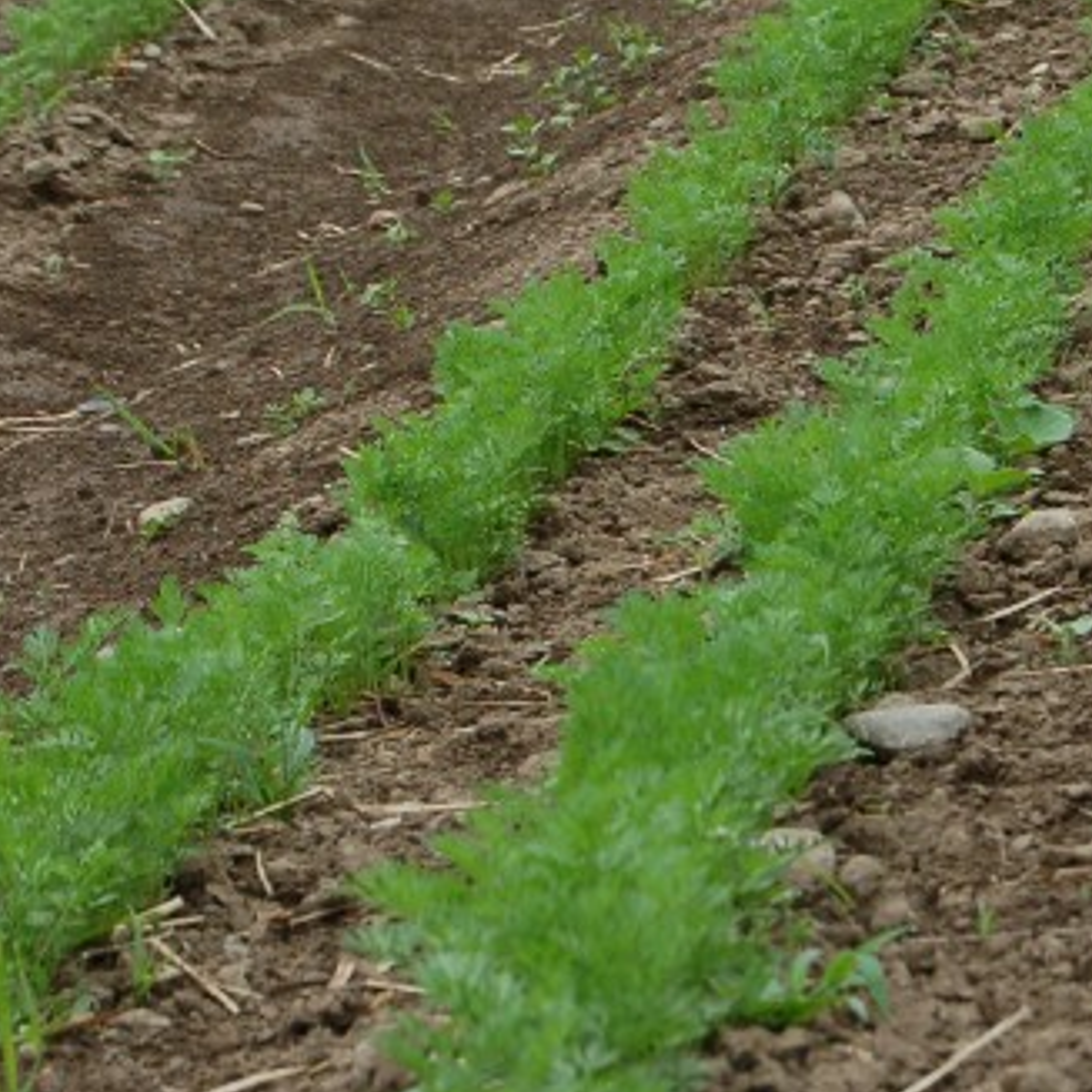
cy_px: 417
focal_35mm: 219
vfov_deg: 8.0
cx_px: 892
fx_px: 7828
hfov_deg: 8.0
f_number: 8
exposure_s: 1/250
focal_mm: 55
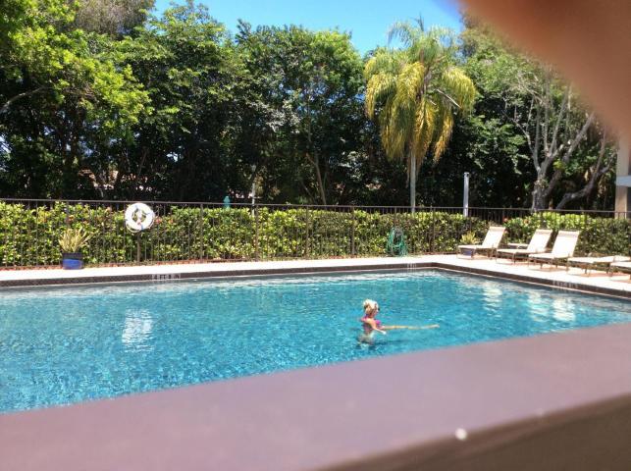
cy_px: 236
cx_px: 316
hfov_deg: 56.9
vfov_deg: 44.0
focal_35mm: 32
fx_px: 582
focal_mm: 3.3
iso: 32
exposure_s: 1/520
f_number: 2.4
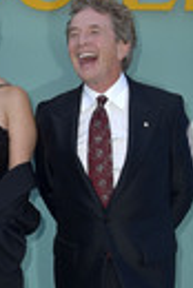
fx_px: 938
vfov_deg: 17.3
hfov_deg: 11.4
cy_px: 253
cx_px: -77
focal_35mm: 117
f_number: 6.3
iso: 400
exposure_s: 1/250
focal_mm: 38
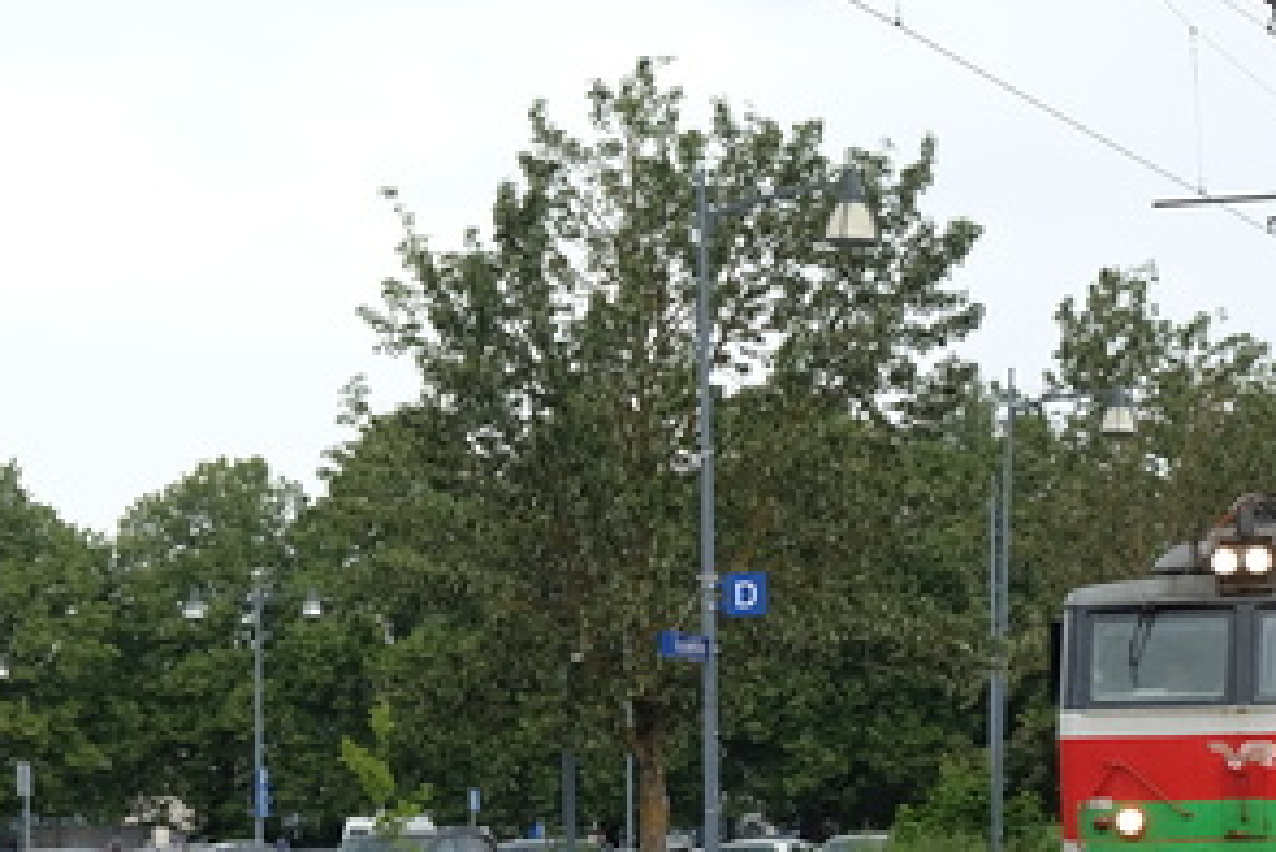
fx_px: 4468
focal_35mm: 126
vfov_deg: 10.8
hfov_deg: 16.2
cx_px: 757
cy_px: 817
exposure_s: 1/160
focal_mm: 31.5
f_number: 4
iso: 200
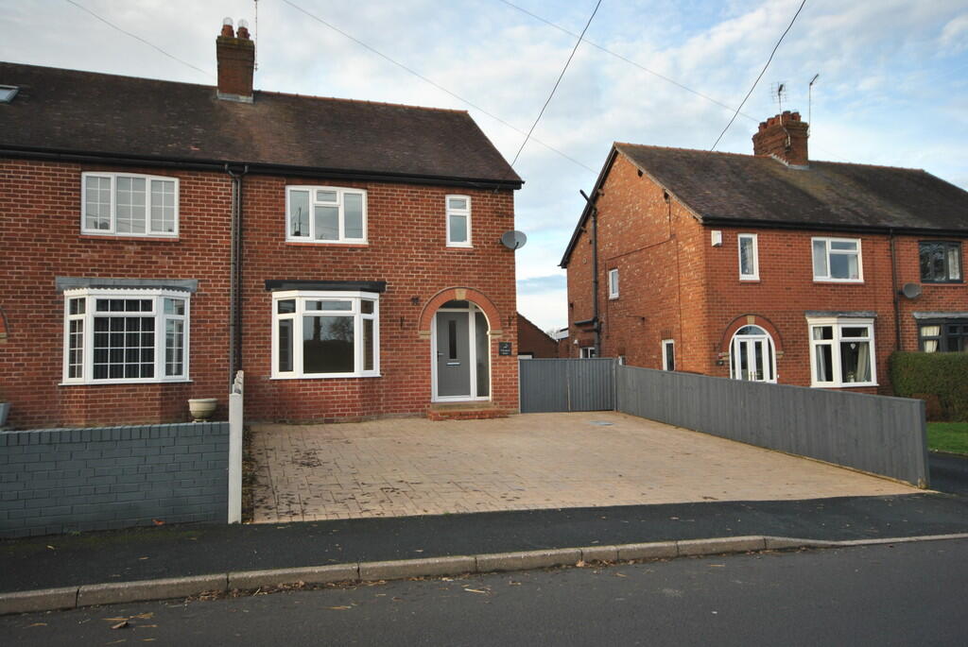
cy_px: 324
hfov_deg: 67.3
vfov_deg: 48.0
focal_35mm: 27
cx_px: 484
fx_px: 727
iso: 125
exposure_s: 1/125
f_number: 5.6
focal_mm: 18
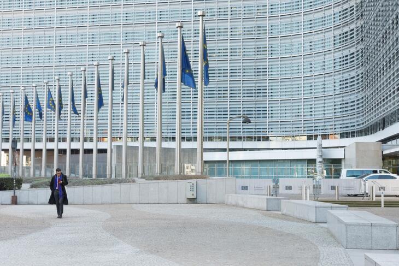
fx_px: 582
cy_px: 133
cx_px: 200
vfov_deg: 25.8
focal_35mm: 52
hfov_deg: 37.8
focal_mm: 35
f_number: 7.1
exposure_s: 1/25
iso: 100
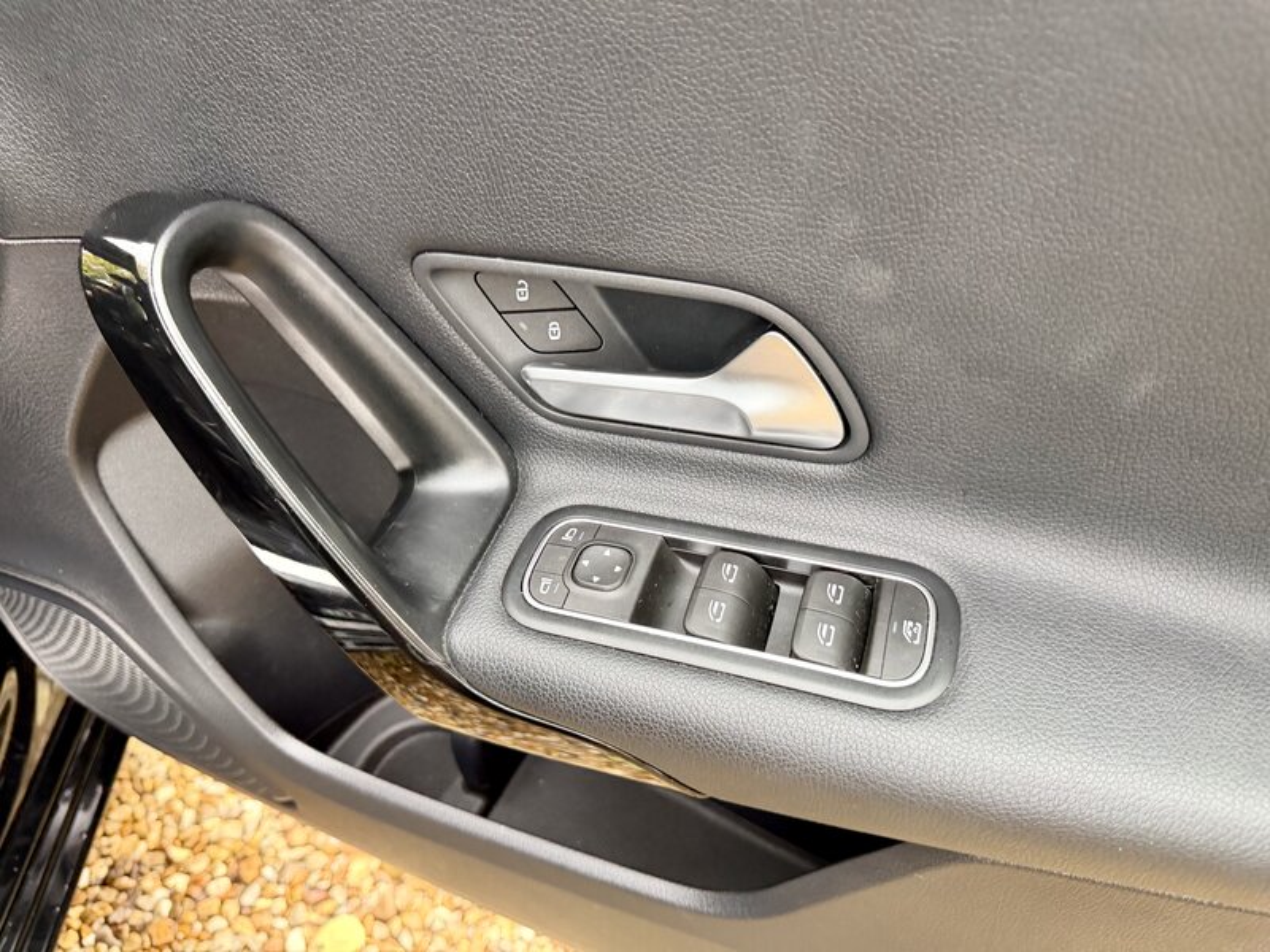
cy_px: 476
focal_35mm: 24
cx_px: 635
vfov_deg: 56.8
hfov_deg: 71.6
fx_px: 881
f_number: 1.78
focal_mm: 6.76
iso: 200
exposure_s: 1/66
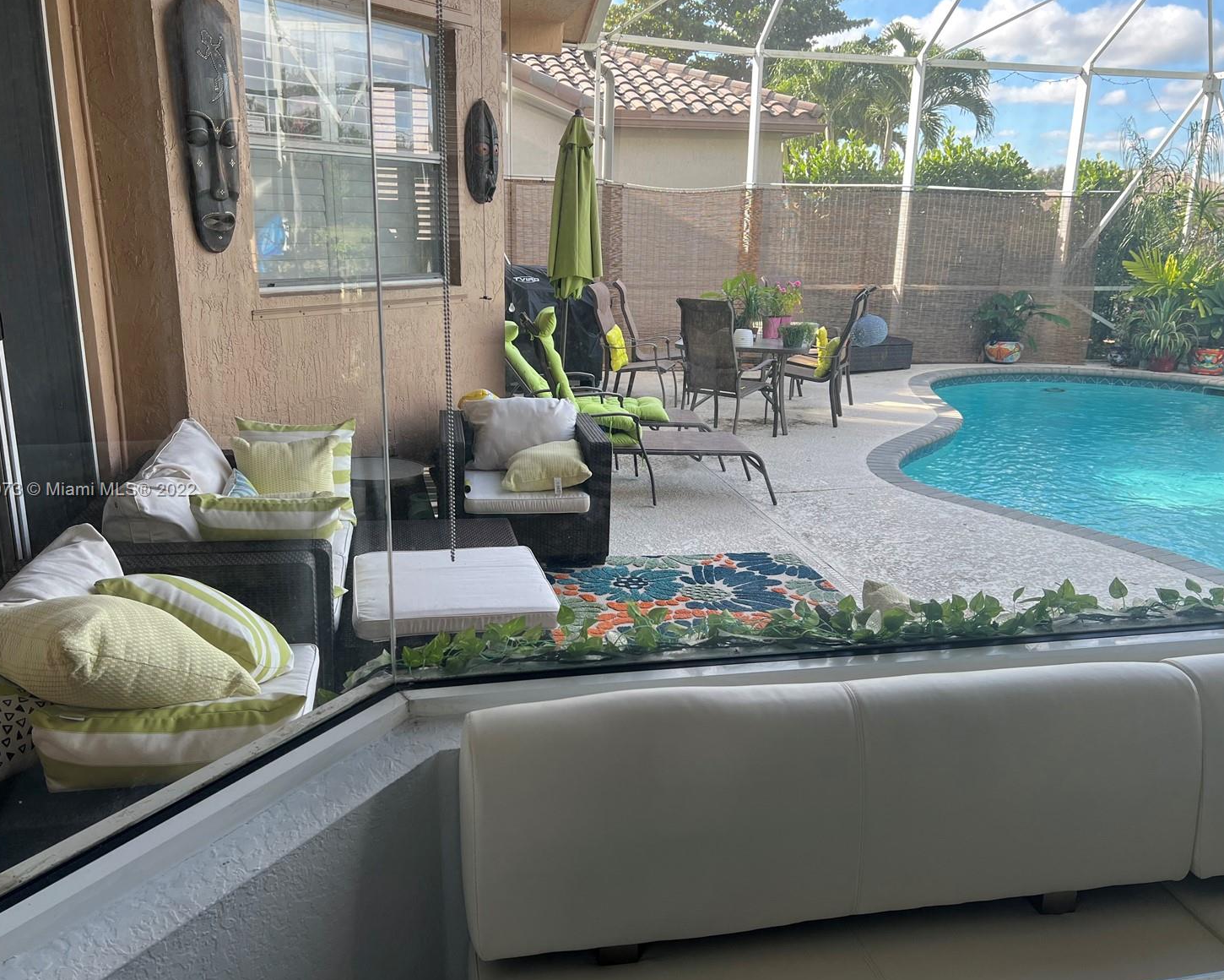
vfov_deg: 51.5
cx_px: 601
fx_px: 1014
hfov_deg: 62.2
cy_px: 491
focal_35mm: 28
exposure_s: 1/286
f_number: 1.5
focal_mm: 5.7
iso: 50
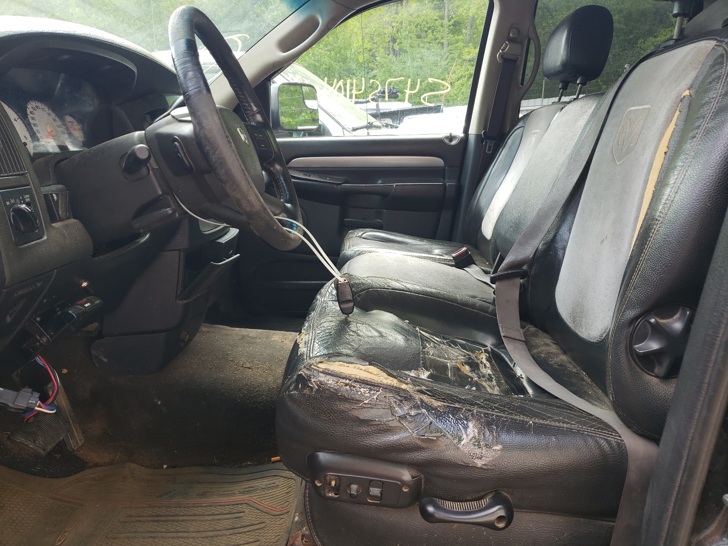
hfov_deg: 67.3
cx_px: 364
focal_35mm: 26
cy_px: 273
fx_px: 547
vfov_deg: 53.1
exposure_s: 1/125
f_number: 1.5
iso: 50
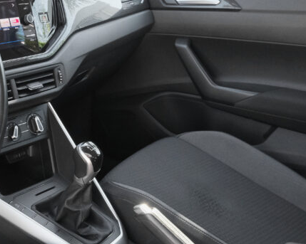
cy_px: 146
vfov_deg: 27.1
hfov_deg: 31.0
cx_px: -4
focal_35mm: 56
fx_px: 507
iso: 2000
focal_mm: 16.6
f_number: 9
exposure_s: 1/50
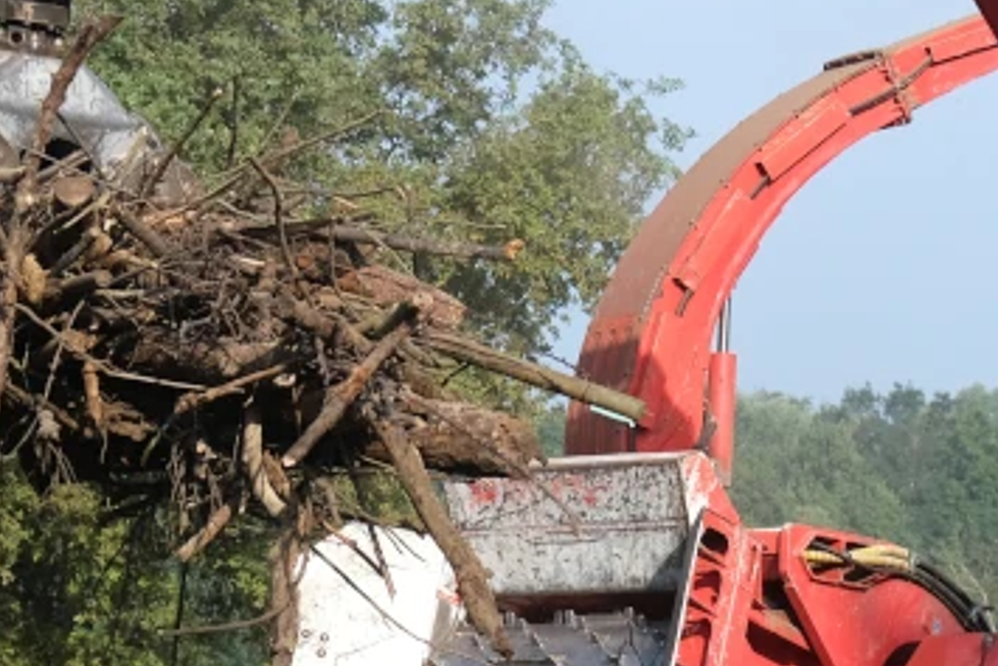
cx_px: 439
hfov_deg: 10.0
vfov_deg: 6.7
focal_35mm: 206
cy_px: 413
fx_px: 5713
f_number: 5
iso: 200
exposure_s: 1/500
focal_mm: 40.7
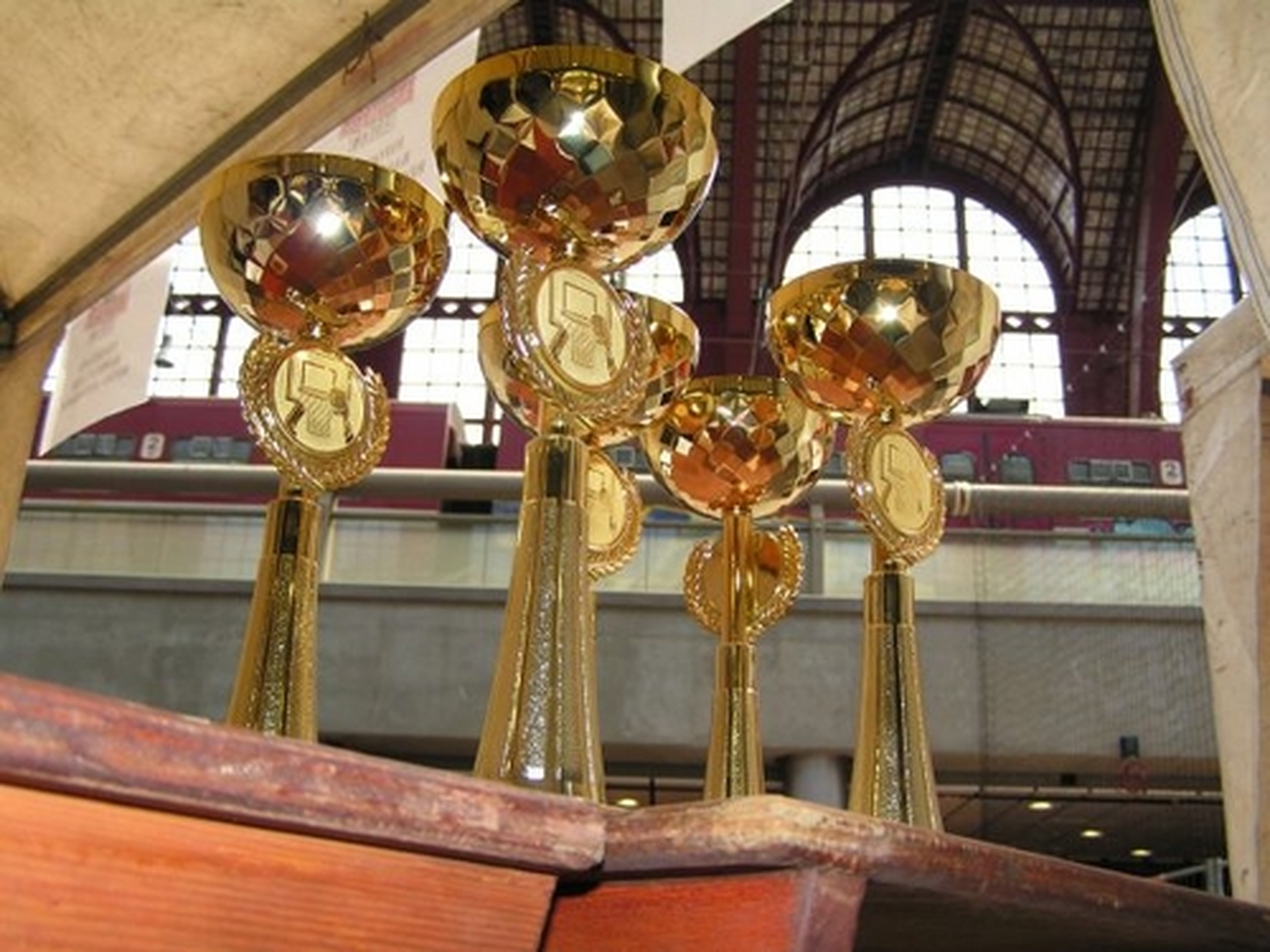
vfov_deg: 37.7
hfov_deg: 49.0
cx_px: 635
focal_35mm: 38
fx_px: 1394
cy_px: 476
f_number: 2.8
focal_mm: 6.3
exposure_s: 1/100
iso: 50
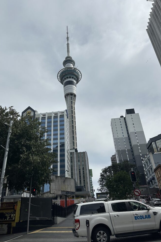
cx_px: 69
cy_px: 122
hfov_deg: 49.4
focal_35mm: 26
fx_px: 174
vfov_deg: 69.4
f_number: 1.78
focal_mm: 6.86
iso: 80
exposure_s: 1/12048
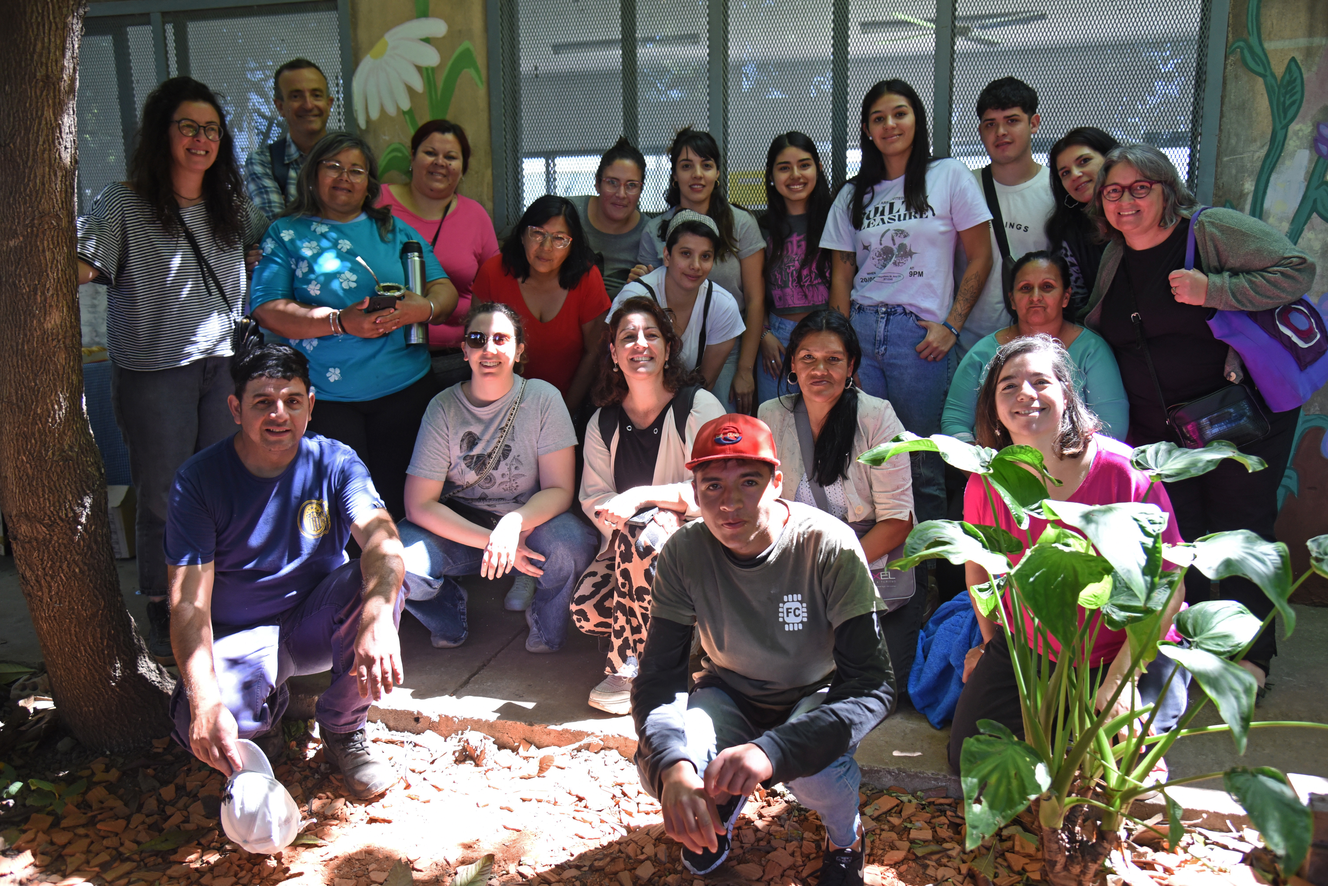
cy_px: 443
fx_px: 1107
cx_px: 664
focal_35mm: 30
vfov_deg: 43.6
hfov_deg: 61.9
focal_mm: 30
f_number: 4
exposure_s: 1/250
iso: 1100
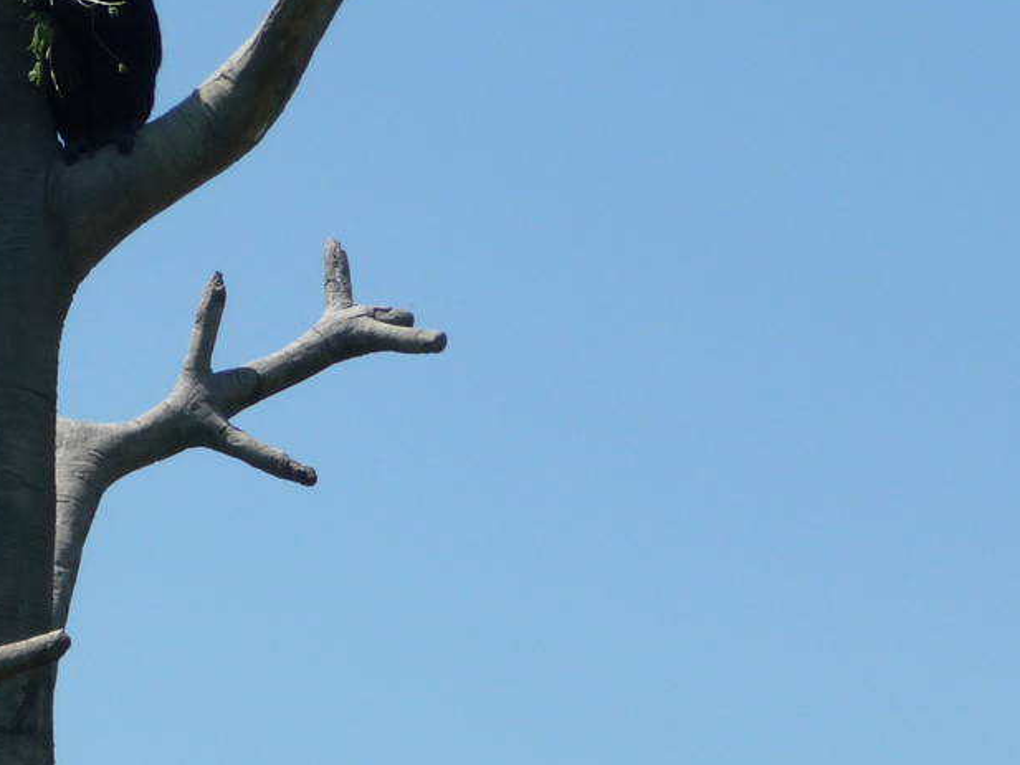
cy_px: 573
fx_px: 7338
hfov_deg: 7.9
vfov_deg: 6.0
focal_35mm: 249
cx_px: -102
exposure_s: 1/640
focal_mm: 16.3
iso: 100
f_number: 4.7
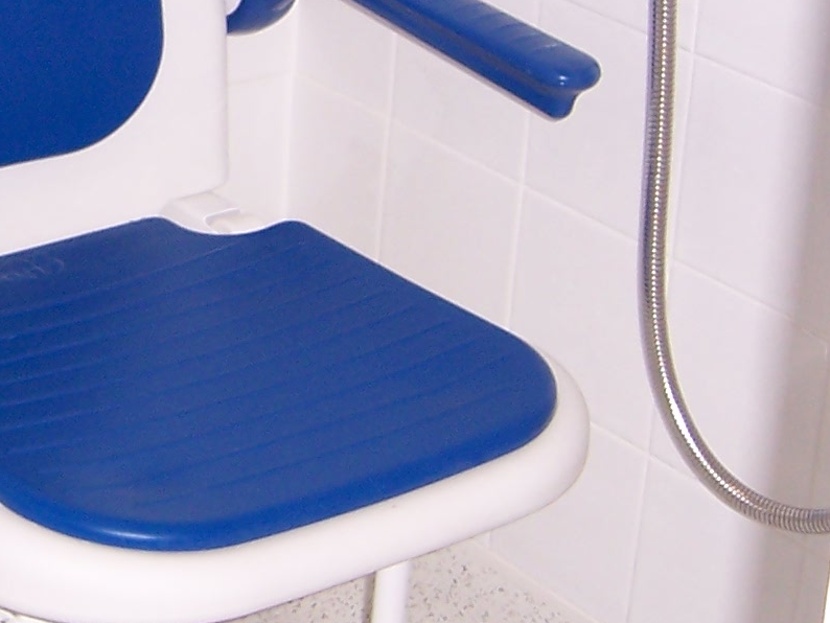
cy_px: -64
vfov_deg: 12.6
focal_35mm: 116
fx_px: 2782
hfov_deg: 16.4
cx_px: -111
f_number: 3
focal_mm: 6
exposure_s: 1/60
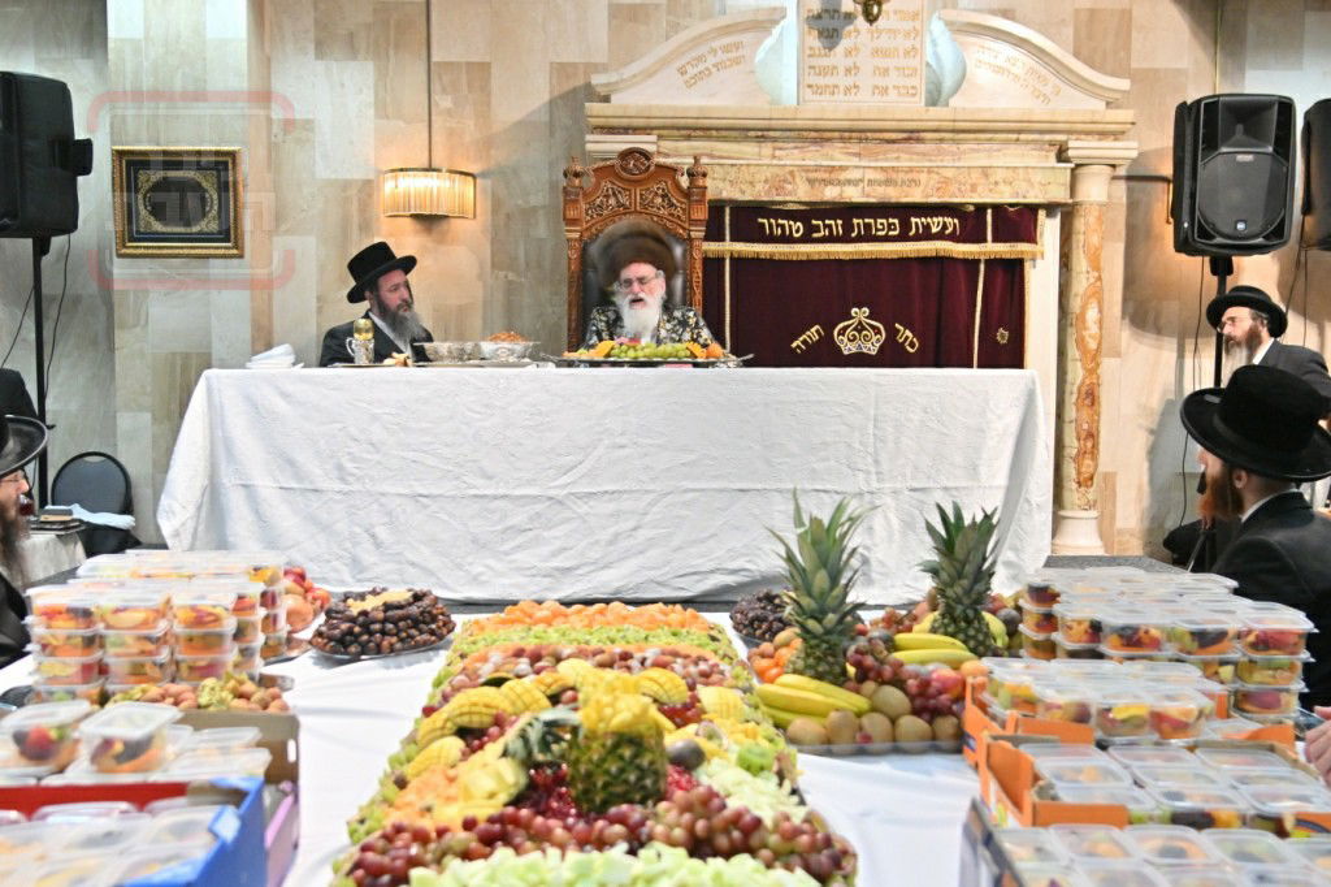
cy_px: 444
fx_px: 1330
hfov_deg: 53.1
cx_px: 666
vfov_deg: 36.8
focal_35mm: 36
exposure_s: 1/250
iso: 1250
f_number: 4
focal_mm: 24
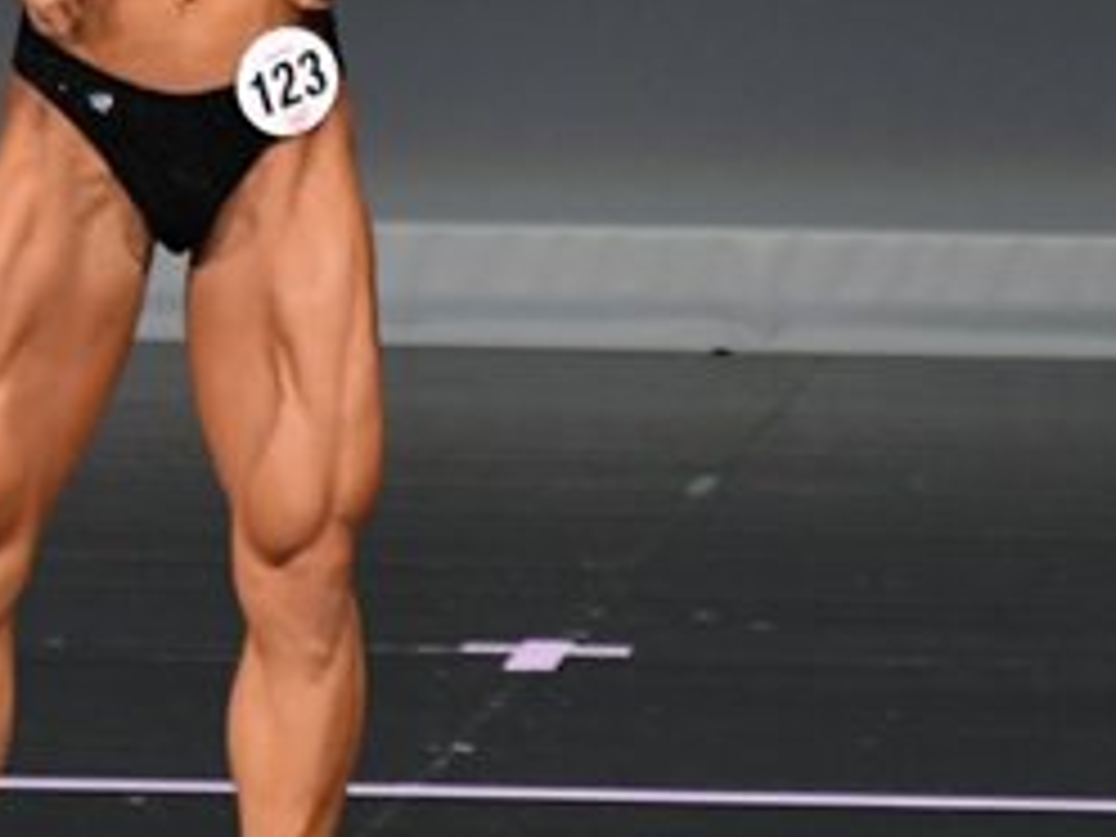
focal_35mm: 945
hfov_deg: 2.1
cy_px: 140
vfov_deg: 1.6
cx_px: 290
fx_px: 30466
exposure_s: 1/400
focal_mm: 210
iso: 4000
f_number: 5.6
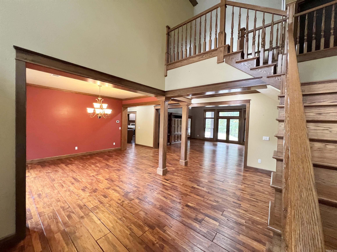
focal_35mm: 13
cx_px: 168
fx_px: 127
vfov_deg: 89.9
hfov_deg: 106.2
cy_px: 126
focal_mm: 1.57
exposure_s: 1/60
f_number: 1.8
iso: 500
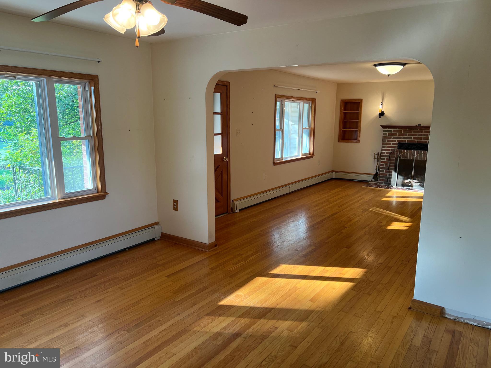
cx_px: 246
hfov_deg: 67.3
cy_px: 184
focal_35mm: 26
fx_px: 369
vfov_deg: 53.1
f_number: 1.5
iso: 64
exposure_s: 1/120
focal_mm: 5.7
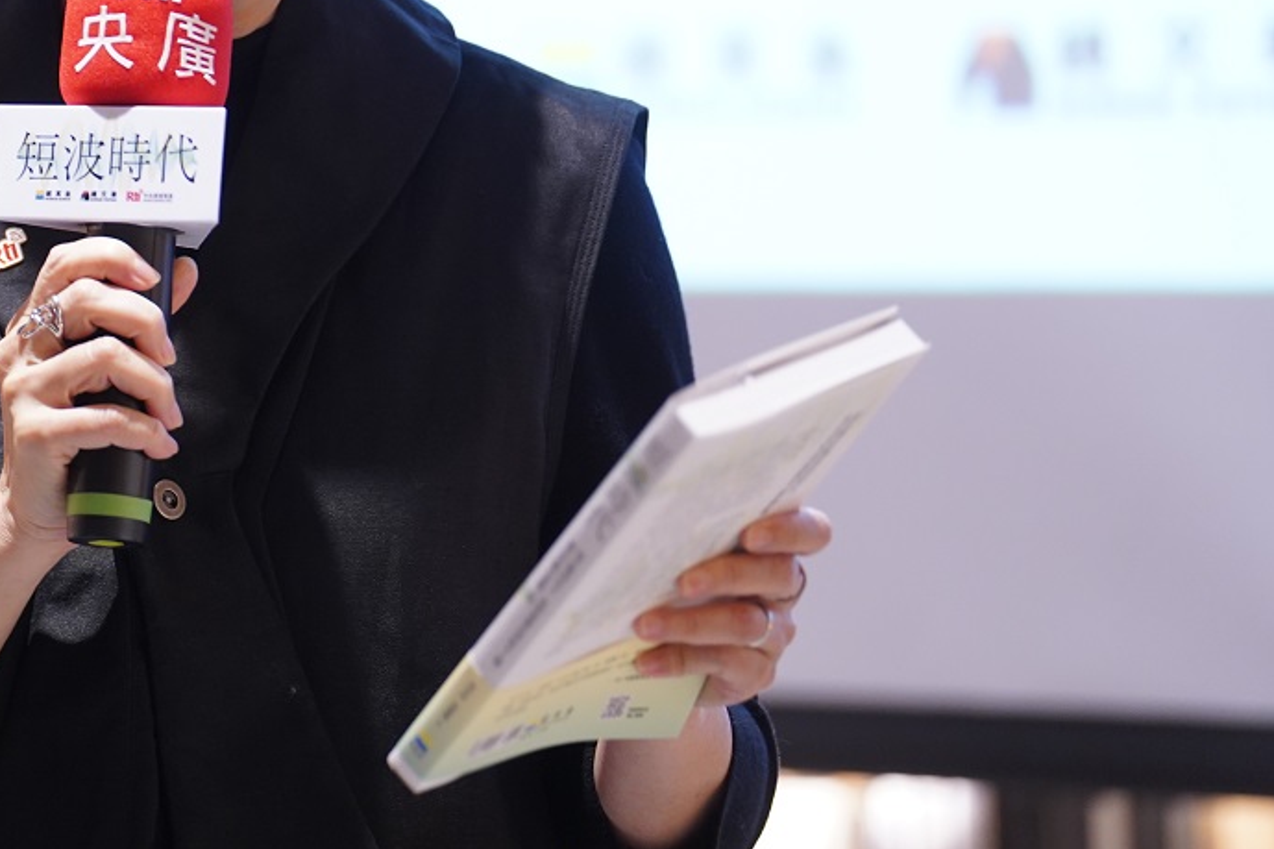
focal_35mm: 273
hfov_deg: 7.5
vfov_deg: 5.0
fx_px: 9658
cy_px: 147
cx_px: 166
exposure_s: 1/160
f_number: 2.8
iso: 2000
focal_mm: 147
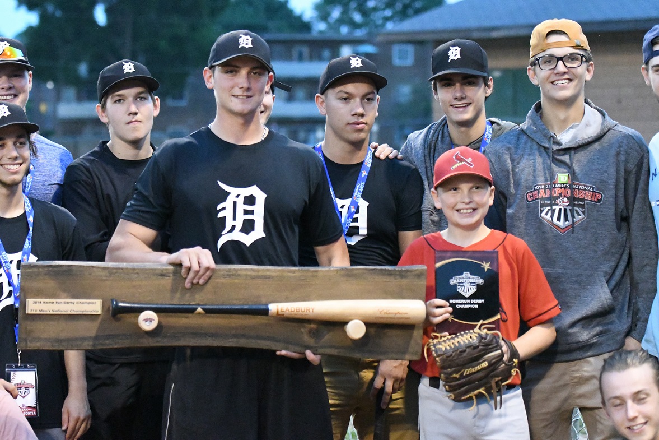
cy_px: 220
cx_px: 330
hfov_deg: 19.5
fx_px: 1922
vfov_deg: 13.0
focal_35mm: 105
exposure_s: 1/1000
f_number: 2.8
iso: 25600
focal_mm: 70
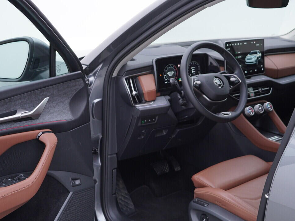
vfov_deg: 28.0
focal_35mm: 52
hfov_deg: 36.8
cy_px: 98
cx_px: 146
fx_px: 443
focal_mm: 24
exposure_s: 1/50
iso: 125
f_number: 3.2
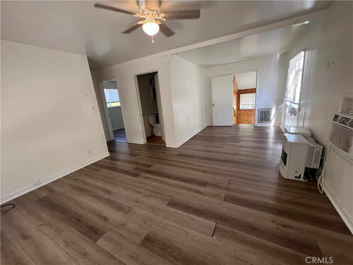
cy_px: 132
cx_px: 176
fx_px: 133
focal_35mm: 13
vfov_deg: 89.9
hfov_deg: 106.2
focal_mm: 1.57
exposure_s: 1/120
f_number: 1.8
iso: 200
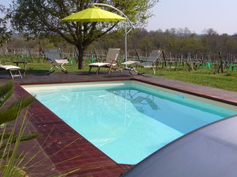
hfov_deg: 36.8
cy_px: 85
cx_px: 124
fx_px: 356
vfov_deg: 28.0
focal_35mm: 52
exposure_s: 1/400
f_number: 5.6
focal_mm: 5.8
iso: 80
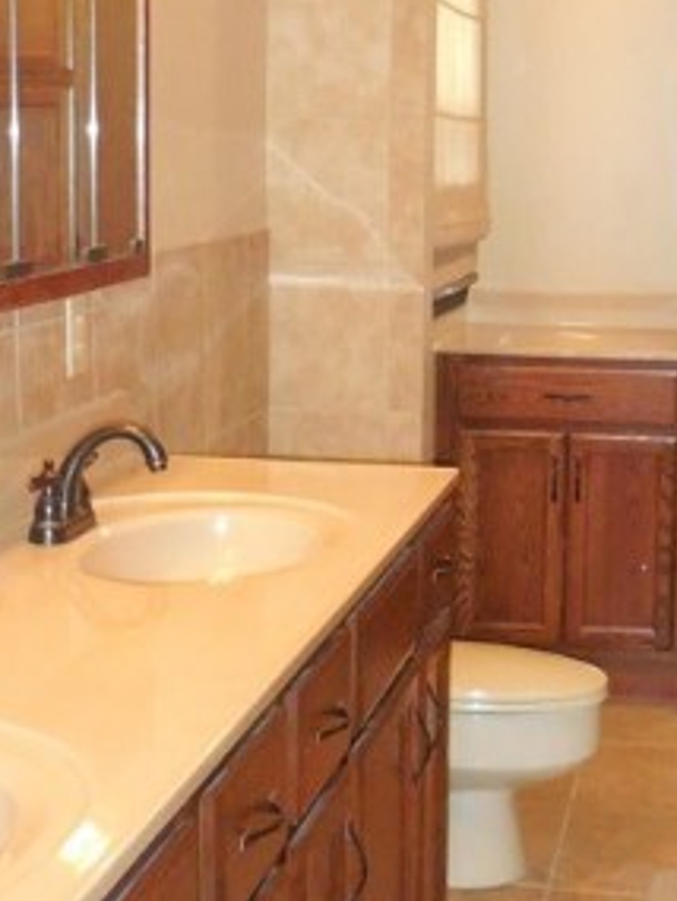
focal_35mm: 70
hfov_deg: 20.8
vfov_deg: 27.7
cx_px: 550
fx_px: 1824
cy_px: 373
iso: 900
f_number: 3.5
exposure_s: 1/25
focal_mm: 4.6
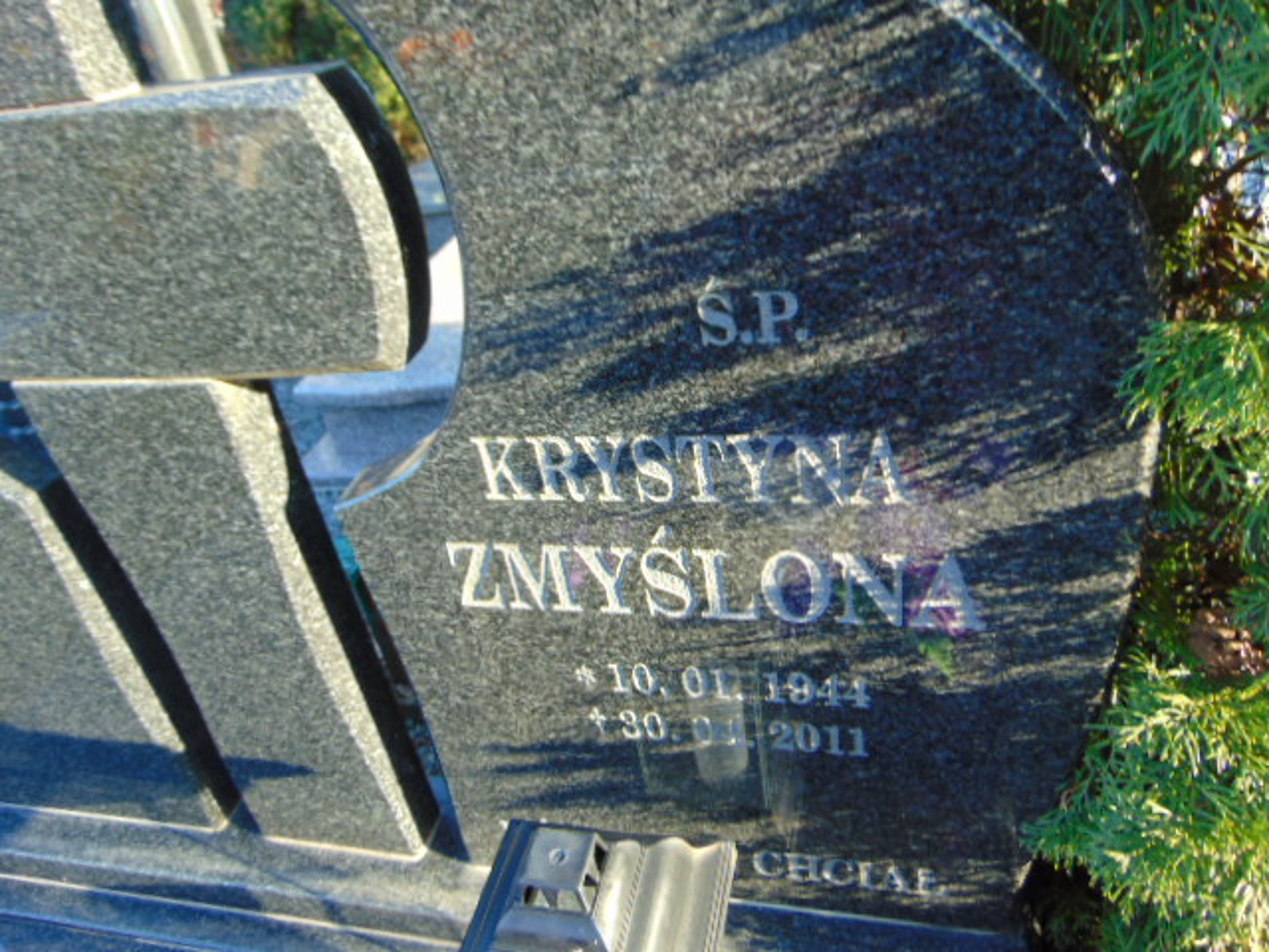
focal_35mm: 25
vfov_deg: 54.9
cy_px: 476
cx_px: 634
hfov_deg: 69.4
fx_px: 916
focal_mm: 4.5
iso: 80
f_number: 3
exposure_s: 1/80
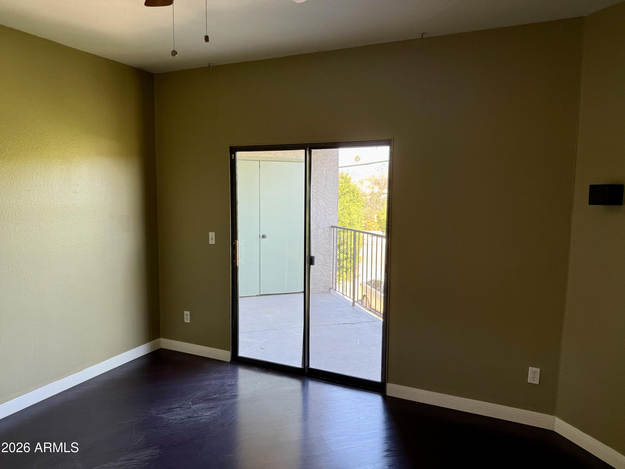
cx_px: 312
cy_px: 234
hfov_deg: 71.6
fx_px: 433
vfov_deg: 56.8
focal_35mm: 24
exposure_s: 1/121
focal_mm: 6.76
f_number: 1.78
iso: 125
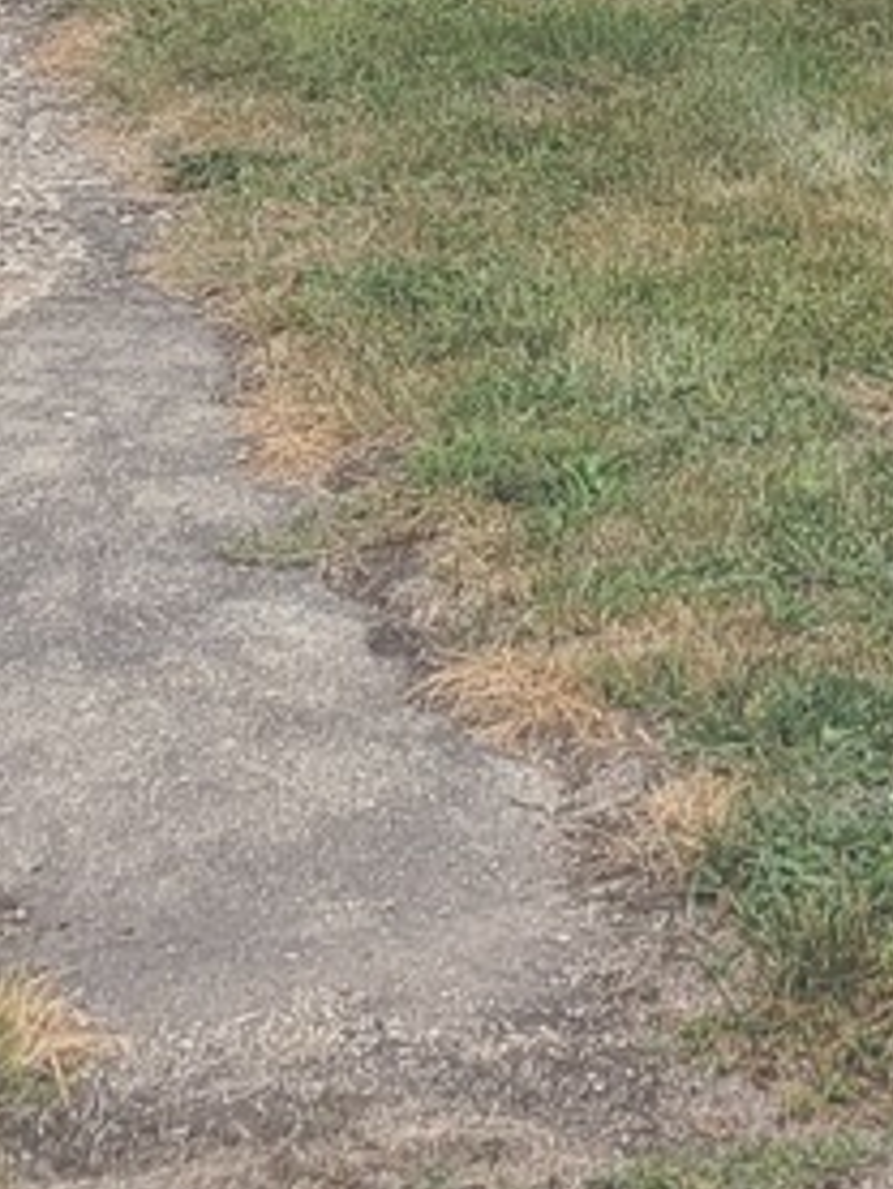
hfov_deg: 10.9
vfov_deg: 13.1
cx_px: 882
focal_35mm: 135
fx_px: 4640
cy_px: -1026
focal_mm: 5.4
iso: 40
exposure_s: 1/641
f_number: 1.8
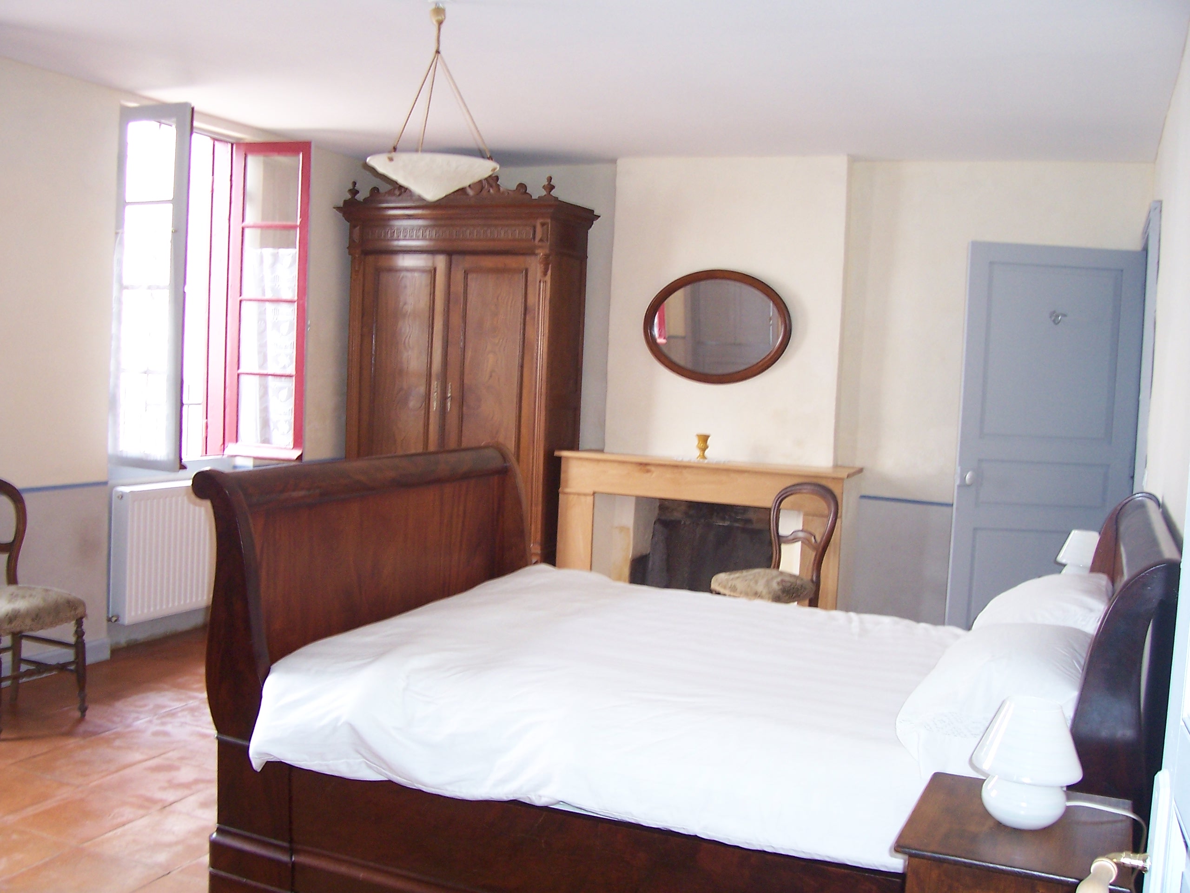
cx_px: 595
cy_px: 446
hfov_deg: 54.0
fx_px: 1169
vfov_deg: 41.8
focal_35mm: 34
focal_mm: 5.6
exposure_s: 1/60
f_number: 2.7
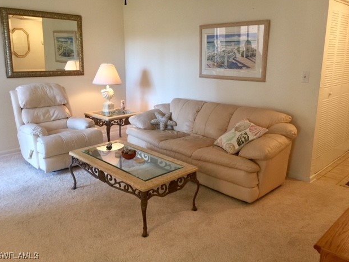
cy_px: 128
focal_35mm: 30
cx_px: 175
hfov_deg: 60.0
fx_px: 302
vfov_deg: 46.8
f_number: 2.2
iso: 32
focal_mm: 4.15
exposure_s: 1/15
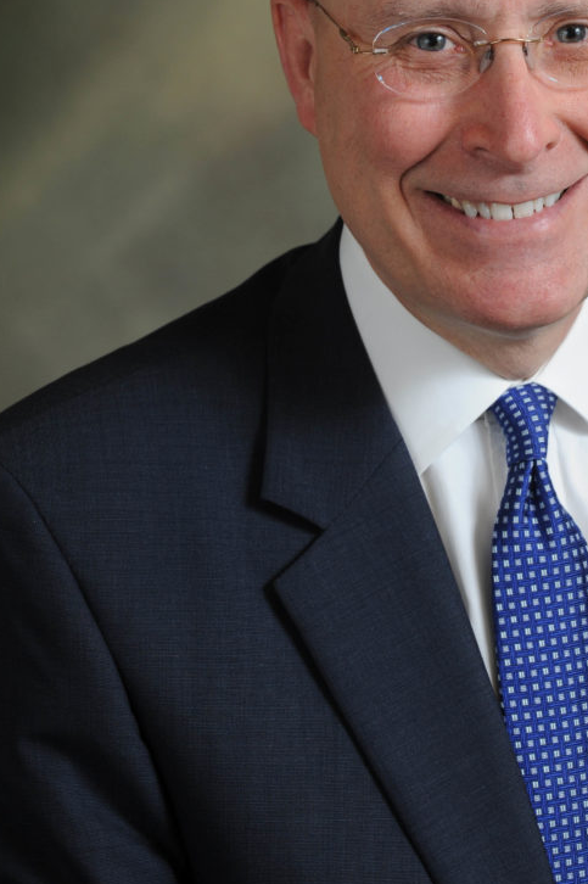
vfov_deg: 12.3
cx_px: 460
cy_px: 289
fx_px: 4097
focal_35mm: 167
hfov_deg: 8.2
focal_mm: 105
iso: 500
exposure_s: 1/100
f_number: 7.1
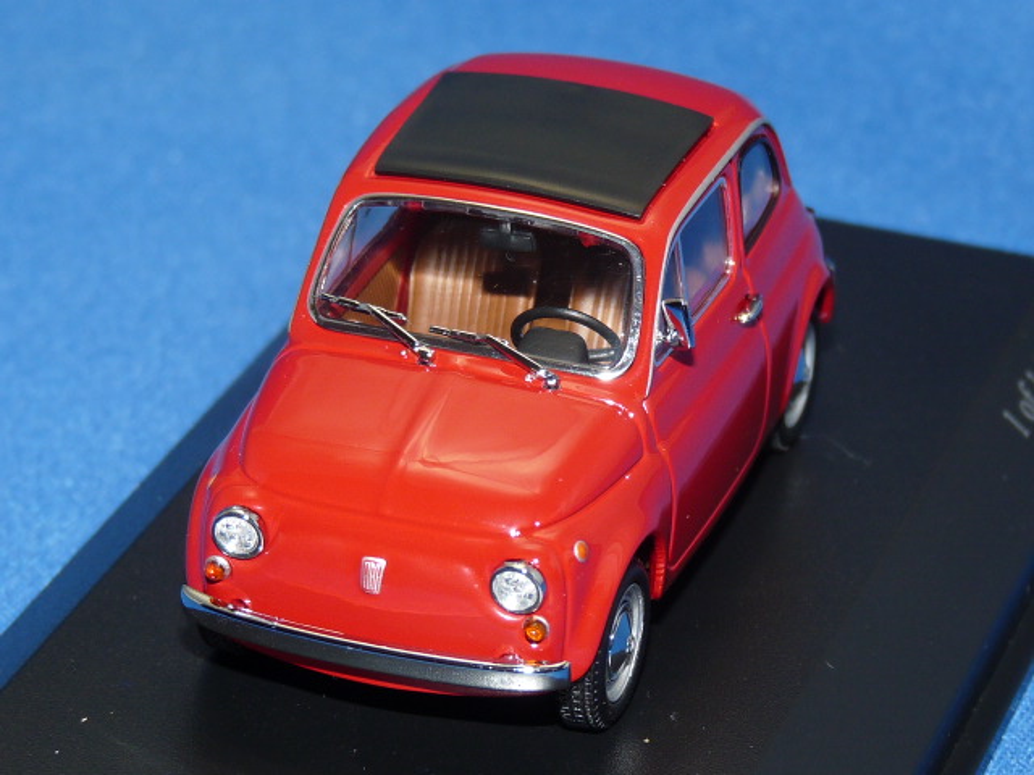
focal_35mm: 158
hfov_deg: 12.5
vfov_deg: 9.4
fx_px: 4720
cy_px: 388
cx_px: 517
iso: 100
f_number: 3.4
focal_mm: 16.1
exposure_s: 1/40
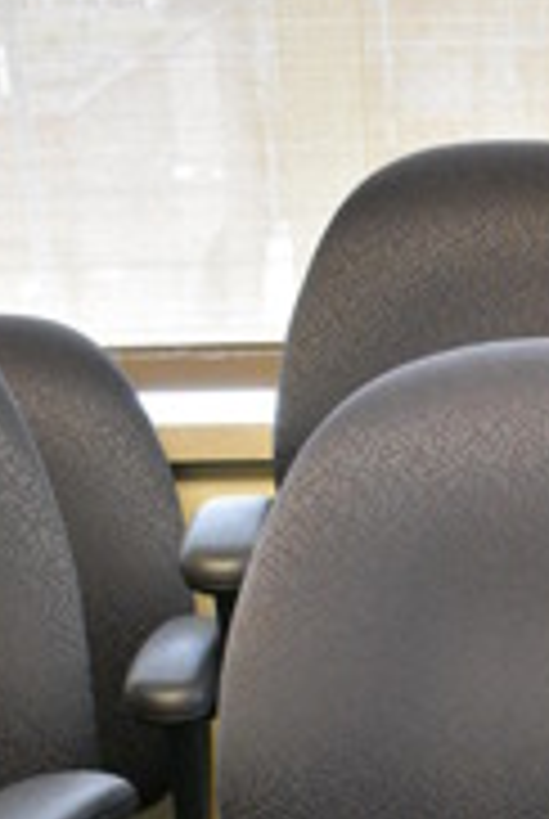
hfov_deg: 18.6
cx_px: 580
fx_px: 1618
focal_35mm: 71
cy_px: 1015
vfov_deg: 25.2
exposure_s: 1/125
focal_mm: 18
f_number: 3.5
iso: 5600
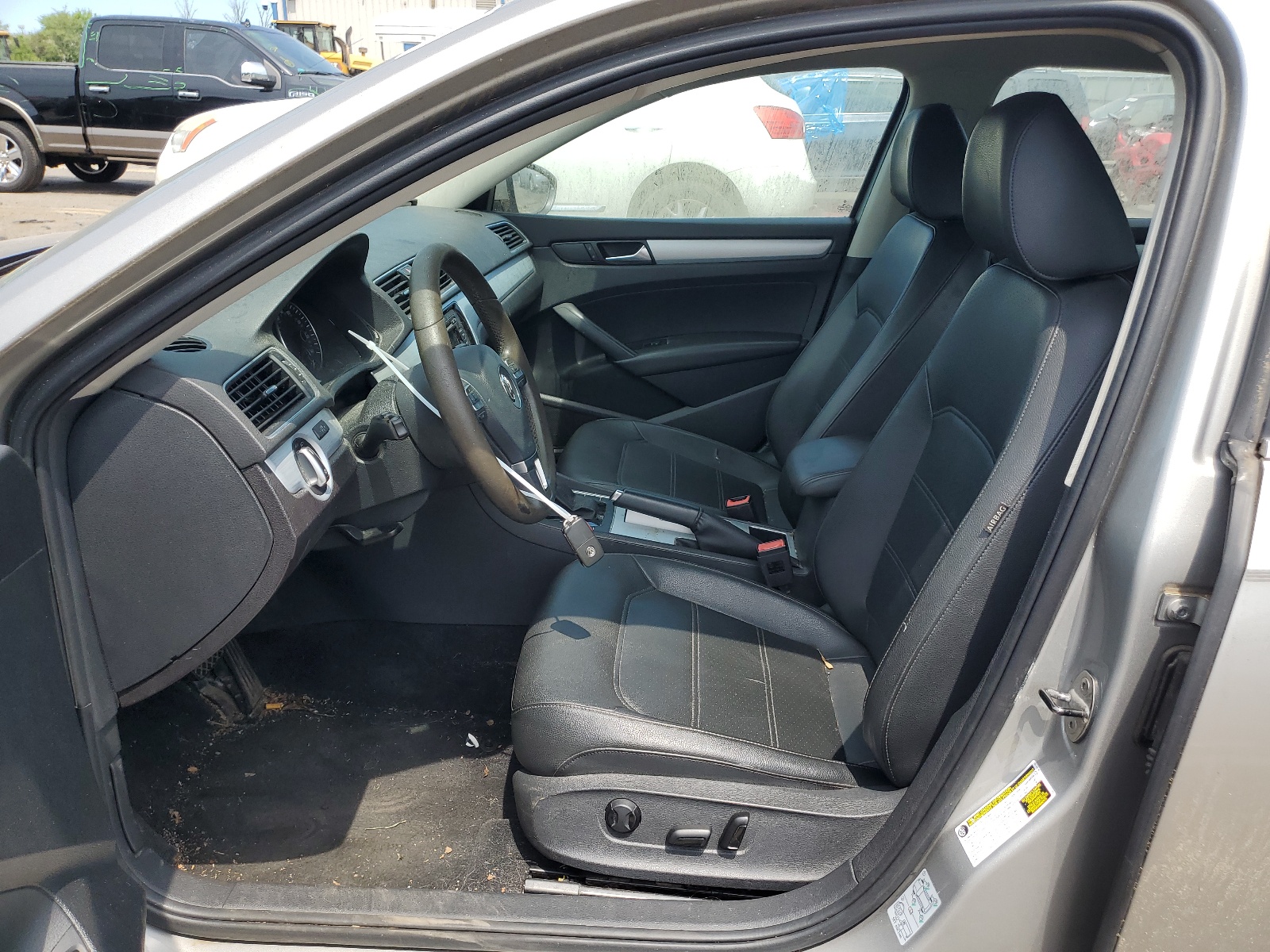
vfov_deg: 53.1
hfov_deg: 67.3
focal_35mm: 26
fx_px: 954
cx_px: 635
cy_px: 476
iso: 50
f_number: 1.5
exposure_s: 1/1250
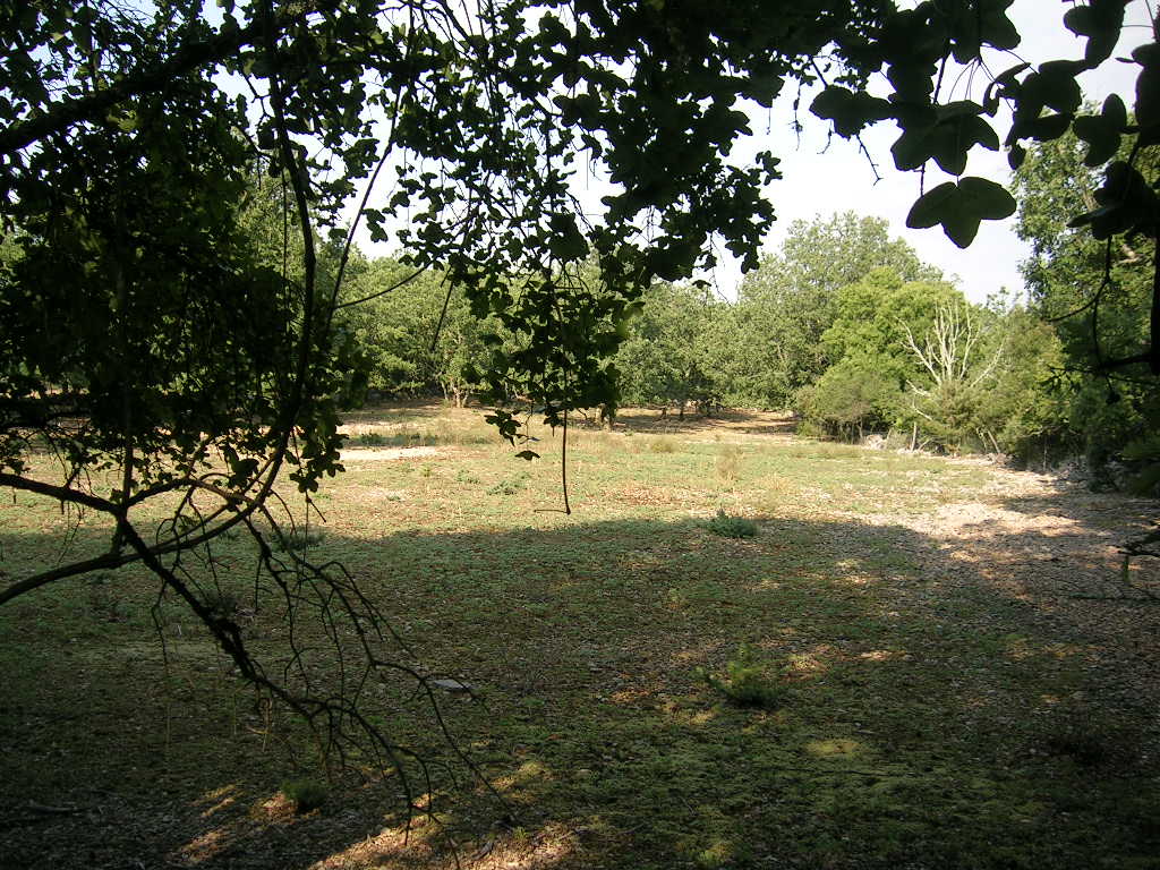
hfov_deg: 52.6
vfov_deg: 40.7
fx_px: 1173
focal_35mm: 35
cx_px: 580
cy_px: 435
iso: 50
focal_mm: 5.4
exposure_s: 1/394
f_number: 2.8
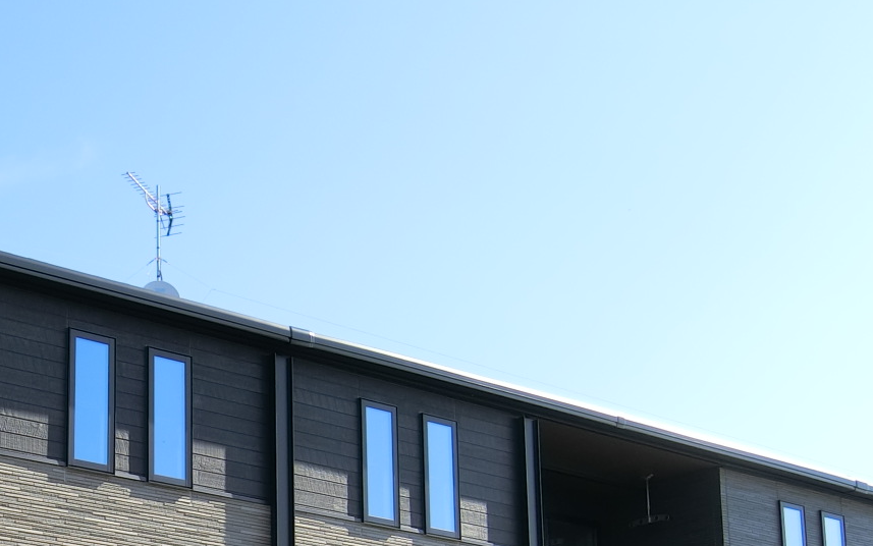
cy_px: 616
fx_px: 1809
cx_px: 113
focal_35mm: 76
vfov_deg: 16.6
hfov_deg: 26.4
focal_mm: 6.4
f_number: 3.3
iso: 80
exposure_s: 1/640
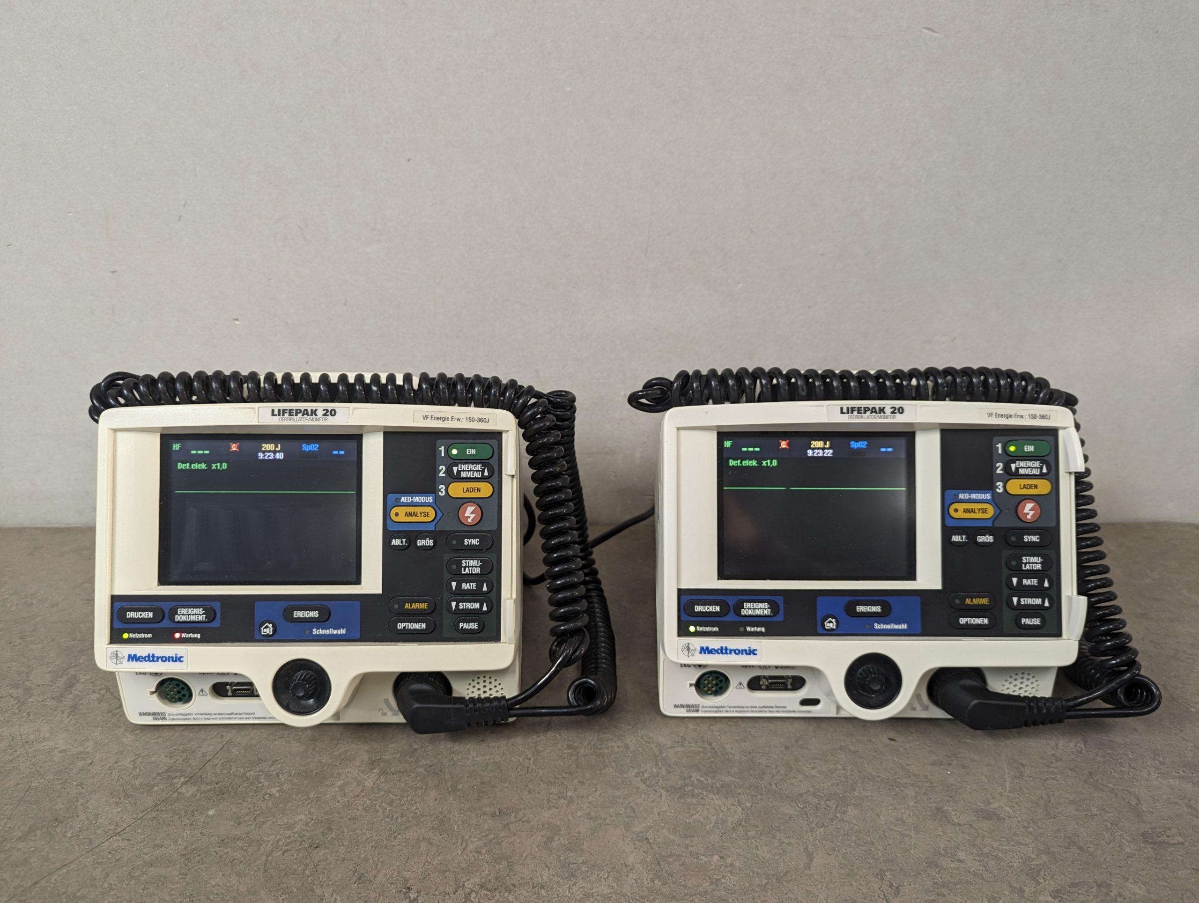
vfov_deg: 56.9
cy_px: 452
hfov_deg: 71.5
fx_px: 833
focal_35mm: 24
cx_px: 600
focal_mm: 6.81
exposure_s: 1/25
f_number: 1.85
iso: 116
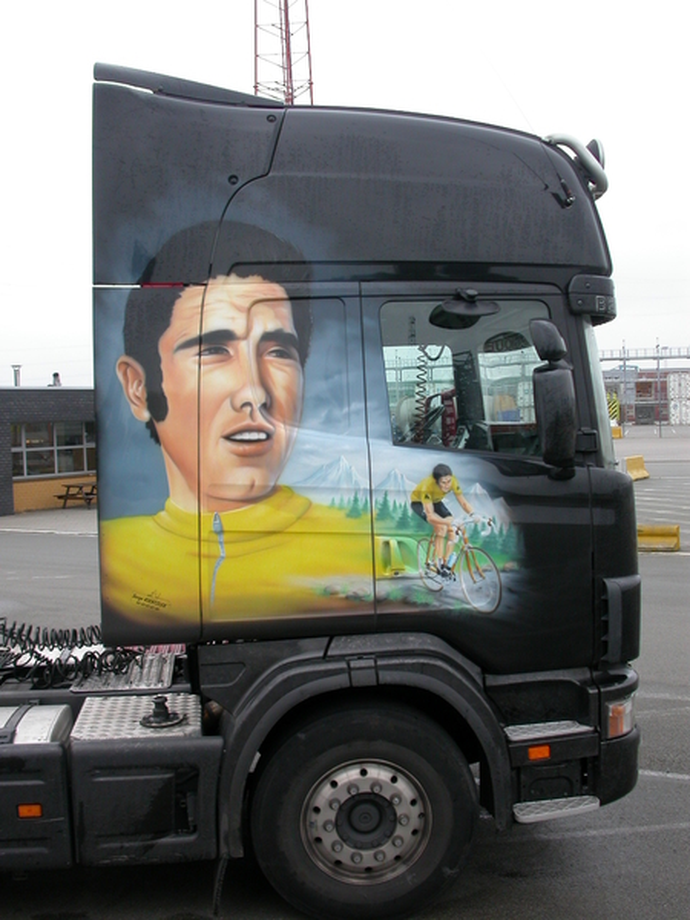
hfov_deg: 37.7
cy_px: 460
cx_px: 345
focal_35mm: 38
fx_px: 1010
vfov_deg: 49.0
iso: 100
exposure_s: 1/162
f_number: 5.3
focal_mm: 7.85
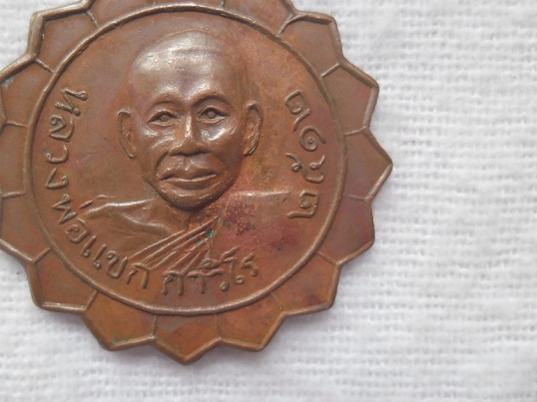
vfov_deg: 39.4
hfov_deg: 50.7
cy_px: 157
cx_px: 192
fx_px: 558
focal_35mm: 36
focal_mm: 4.9
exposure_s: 1/58
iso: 100
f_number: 3.5
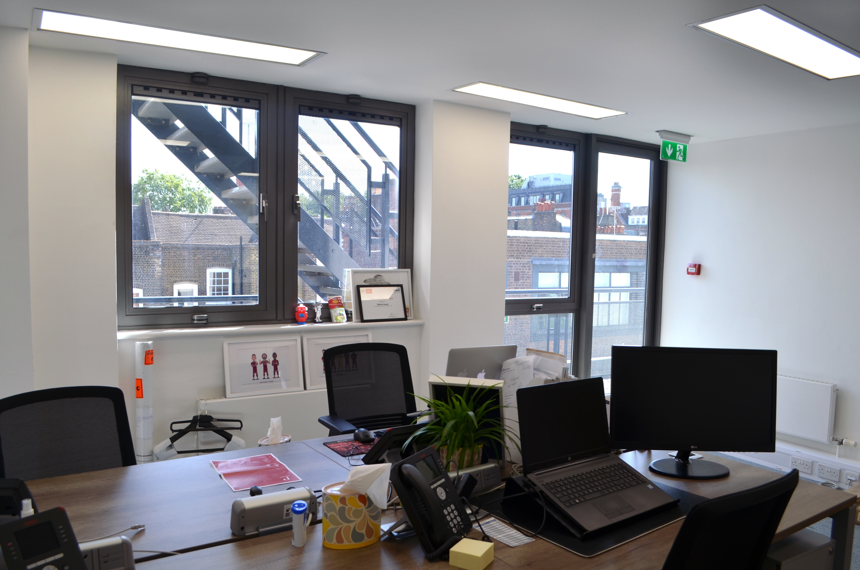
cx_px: 430
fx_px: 644
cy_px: 285
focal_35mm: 27
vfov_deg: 47.7
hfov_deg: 67.5
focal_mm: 18
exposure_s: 1/200
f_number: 7.1
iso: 200
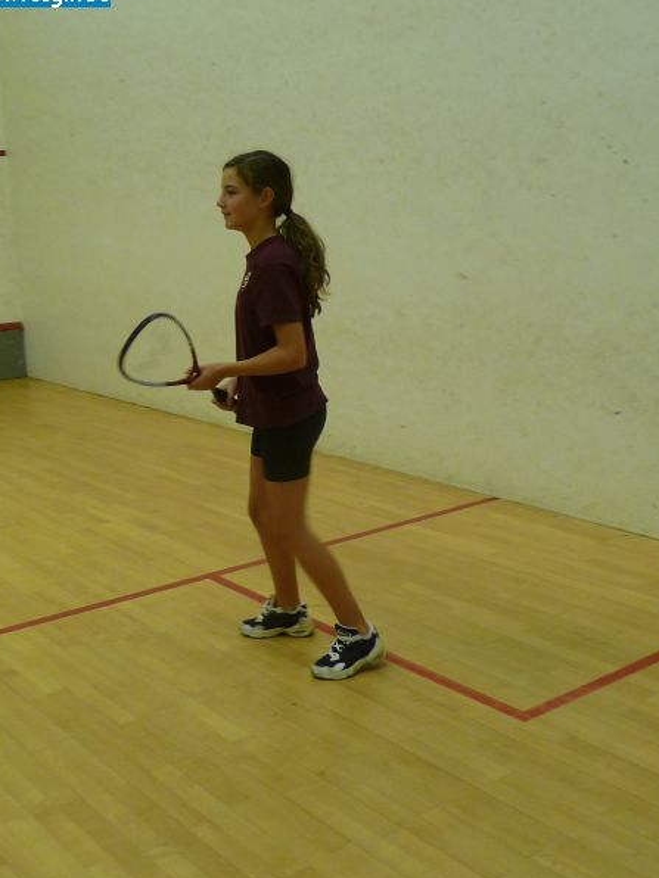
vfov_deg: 42.9
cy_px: 448
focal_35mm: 44
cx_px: 318
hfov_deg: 32.9
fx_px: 1117
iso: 160
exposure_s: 1/30
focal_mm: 5
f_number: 3.4
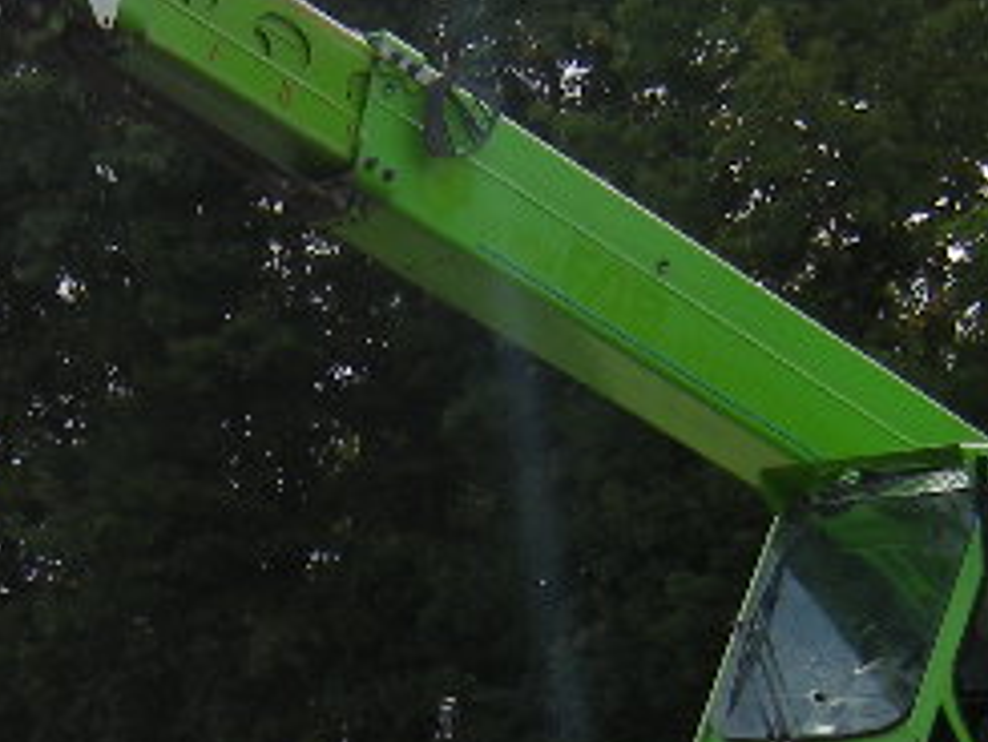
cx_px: 347
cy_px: 932
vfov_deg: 12.3
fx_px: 3341
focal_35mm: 117
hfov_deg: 16.8
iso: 64
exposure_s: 1/494
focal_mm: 4.7
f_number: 2.8
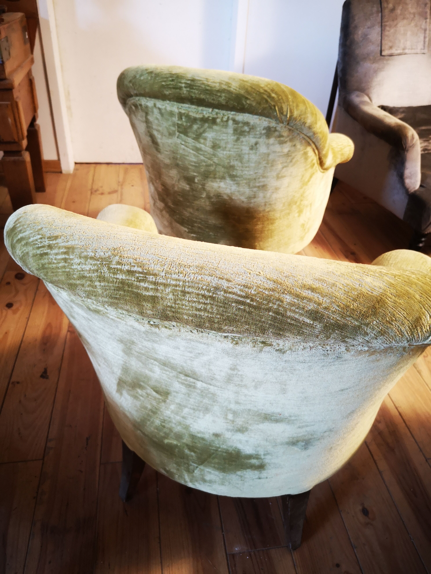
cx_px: 216
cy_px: 287
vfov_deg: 65.3
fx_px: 448
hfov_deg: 51.4
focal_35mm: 27
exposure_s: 1/33.3
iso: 250
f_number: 1.8
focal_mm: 3.95
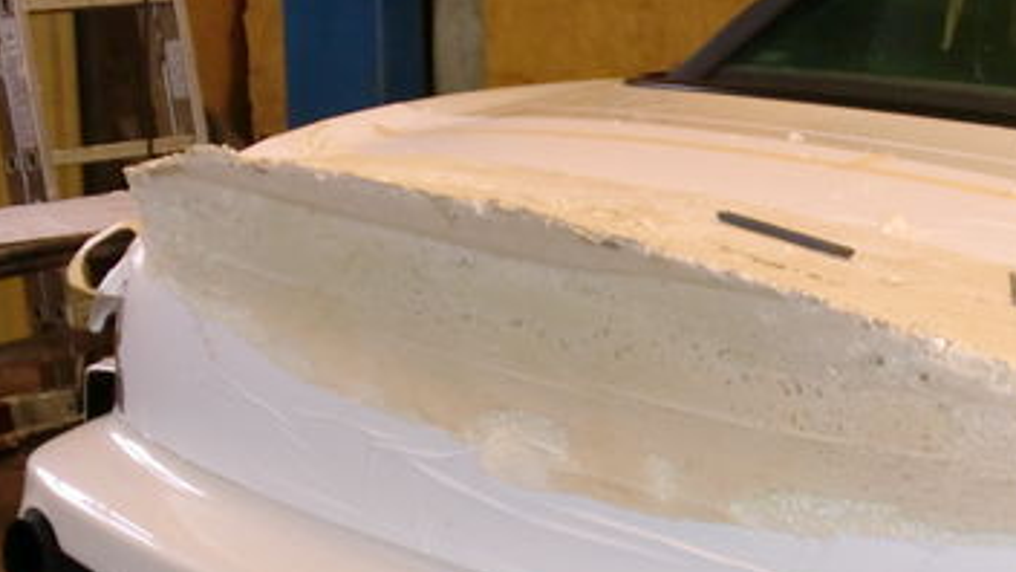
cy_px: 523
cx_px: 823
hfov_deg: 23.1
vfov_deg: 13.2
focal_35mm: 91
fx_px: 2452
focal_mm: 8.44
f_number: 3.6
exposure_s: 1/60
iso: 320
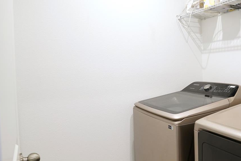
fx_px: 214
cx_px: 171
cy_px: 74
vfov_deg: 41.1
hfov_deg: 56.7
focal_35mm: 32
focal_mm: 17
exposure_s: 1/3
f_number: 8
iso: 125
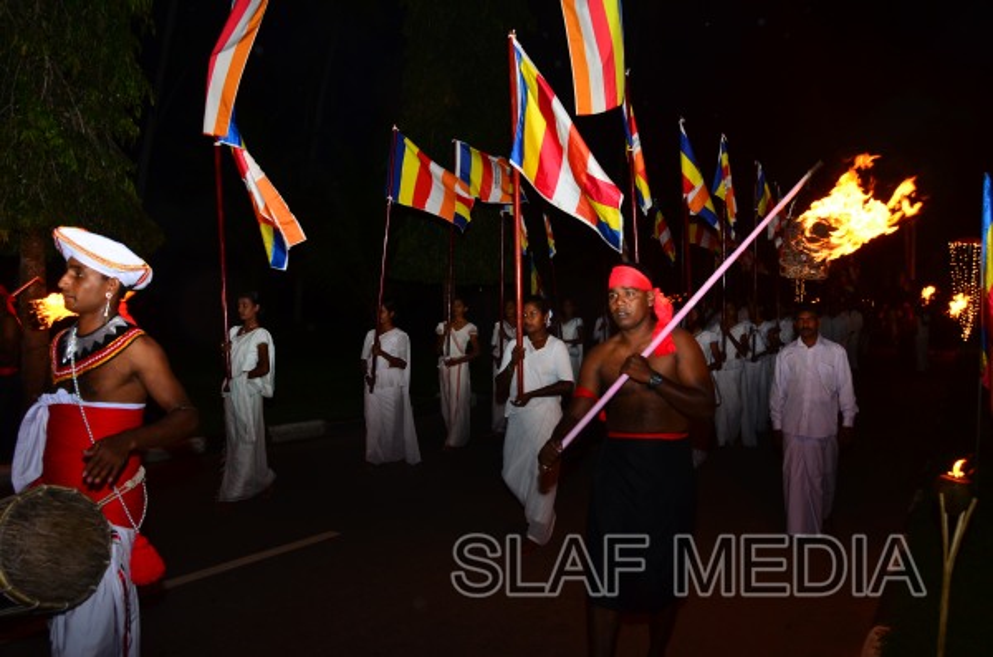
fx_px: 826
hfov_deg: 62.0
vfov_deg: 43.4
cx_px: 496
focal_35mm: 30
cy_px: 328
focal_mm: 20
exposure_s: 1/80
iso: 500
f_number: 6.3
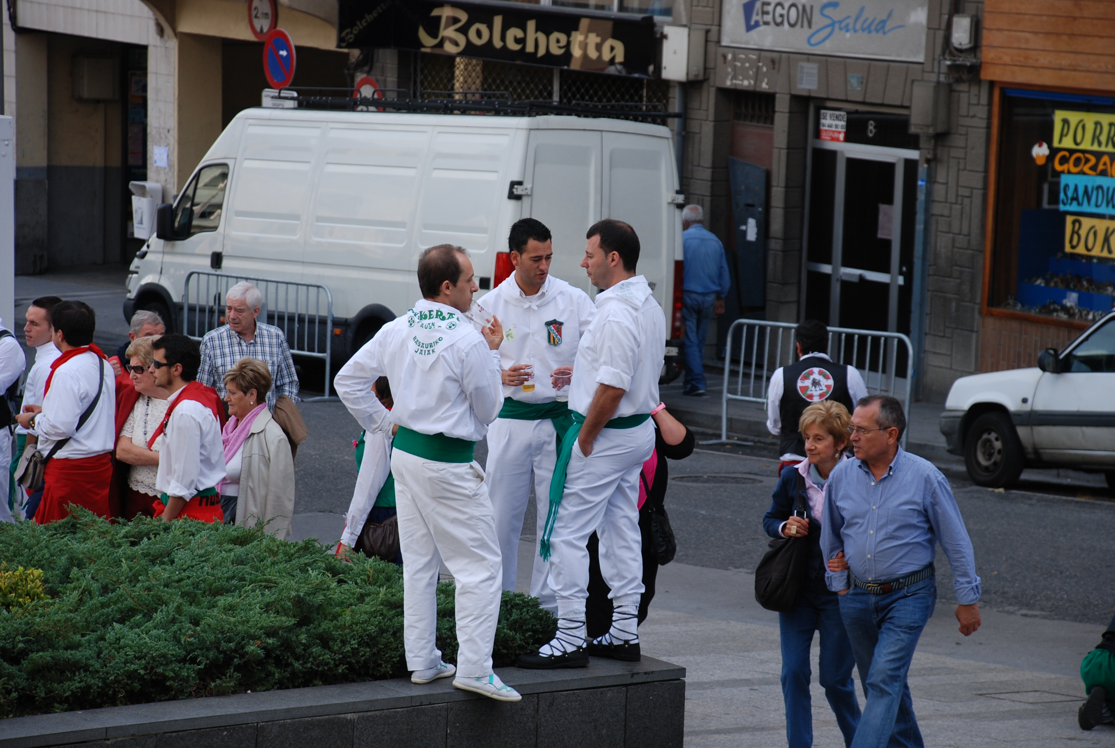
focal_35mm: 135
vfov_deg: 10.2
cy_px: 374
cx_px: 558
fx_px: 4190
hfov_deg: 15.2
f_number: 5.6
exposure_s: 1/200
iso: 200
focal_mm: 90
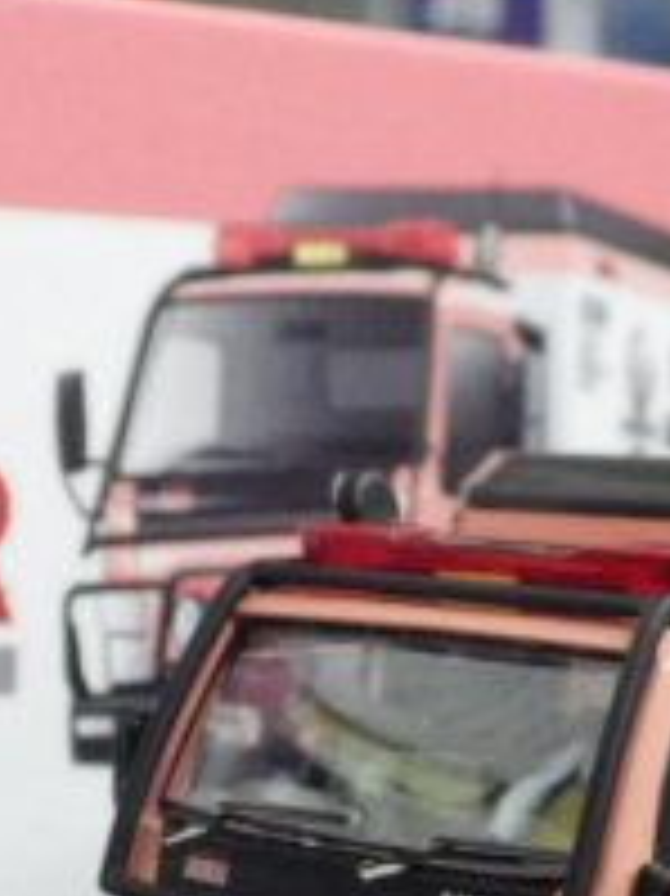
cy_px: 761
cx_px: 243
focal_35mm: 132
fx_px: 3410
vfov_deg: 14.8
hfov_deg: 11.2
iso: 800
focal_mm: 7.4
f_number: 3.6
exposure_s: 1/40
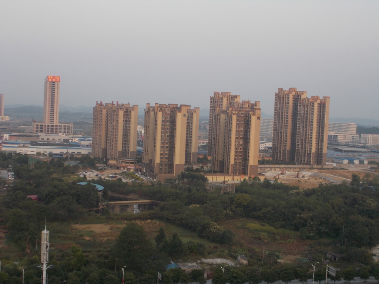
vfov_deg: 29.1
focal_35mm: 50
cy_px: 142
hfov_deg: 38.2
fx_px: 547
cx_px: 190
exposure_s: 1/60
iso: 80
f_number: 4.5
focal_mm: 9
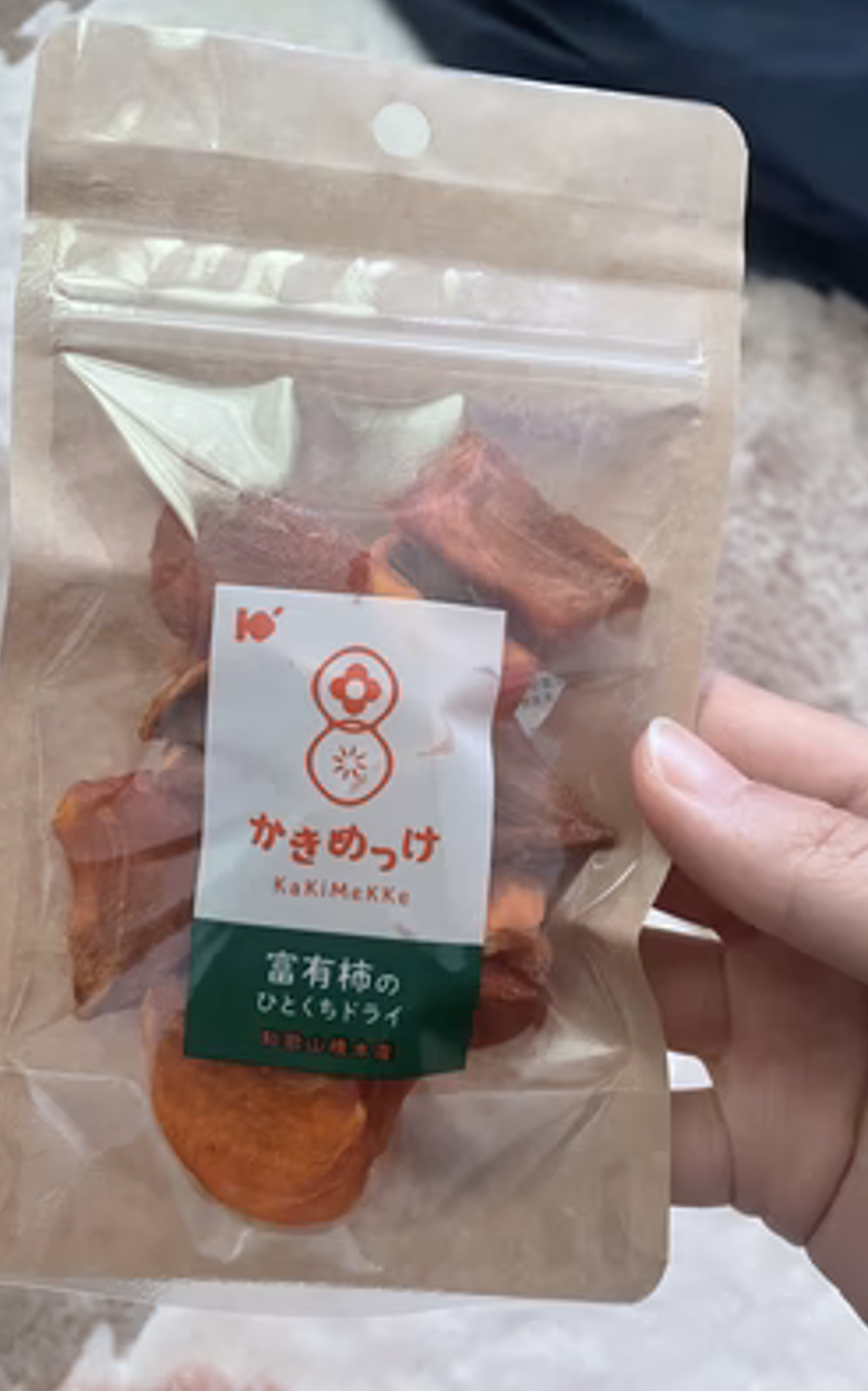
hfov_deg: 44.4
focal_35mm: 28
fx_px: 1061
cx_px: 381
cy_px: 699
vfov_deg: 66.5
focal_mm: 4.2
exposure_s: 1/60
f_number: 1.6
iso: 250
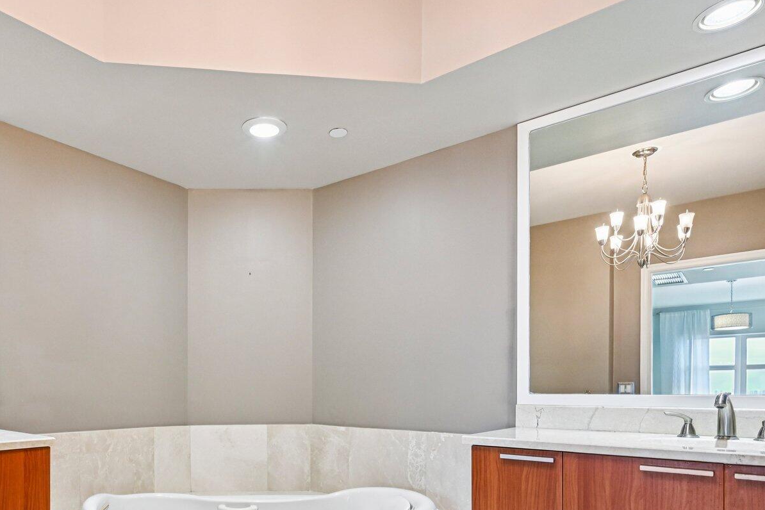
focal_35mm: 24
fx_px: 510
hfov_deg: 71.2
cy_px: 402
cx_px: 245
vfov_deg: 50.2
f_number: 8
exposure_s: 1/40
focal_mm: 14
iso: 1250
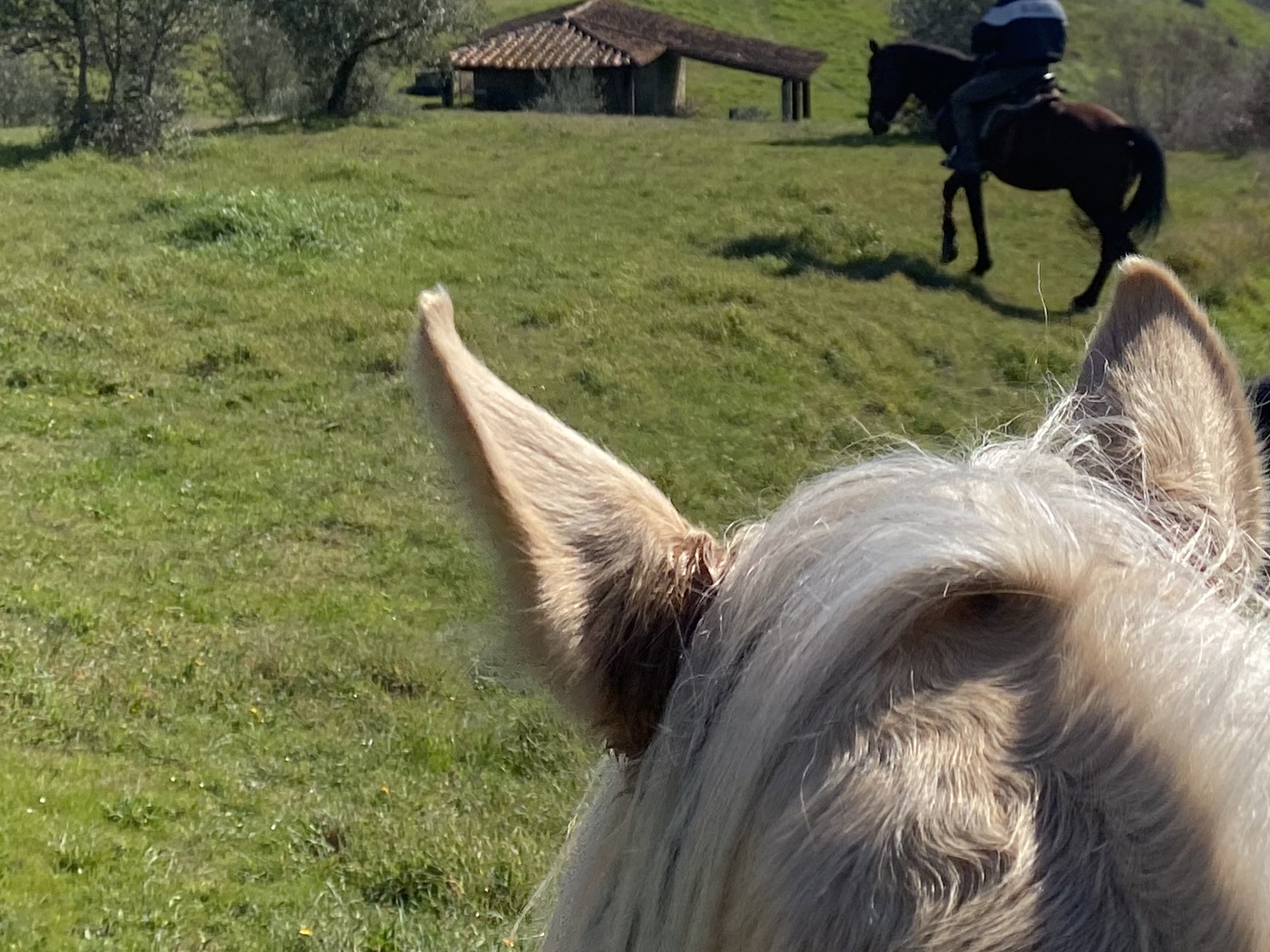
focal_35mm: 69
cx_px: 895
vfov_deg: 20.9
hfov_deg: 27.9
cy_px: 104
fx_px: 2531
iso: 32
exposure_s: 1/4274
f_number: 1.8
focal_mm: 4.25
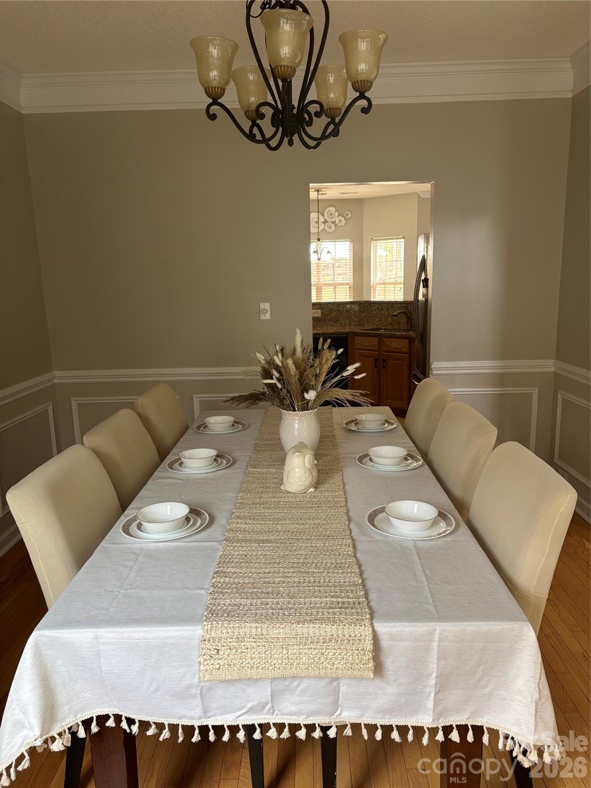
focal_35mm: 26
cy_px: 394
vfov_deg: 67.3
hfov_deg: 53.1
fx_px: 592
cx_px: 296
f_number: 1.6
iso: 125
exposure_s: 1/121
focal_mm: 5.96
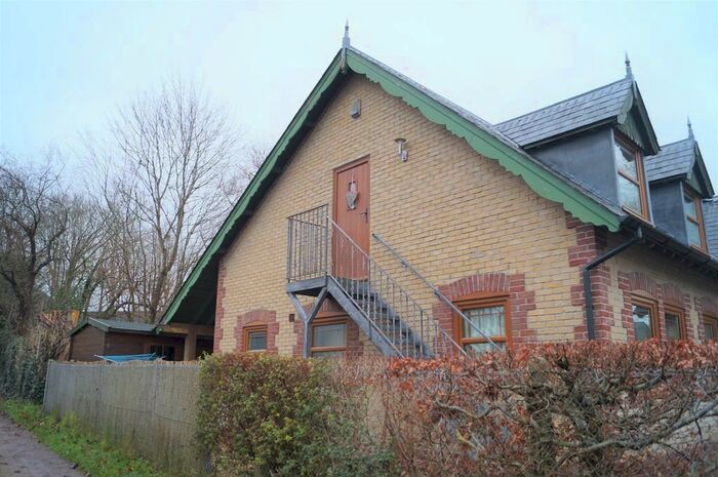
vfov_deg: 47.8
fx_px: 538
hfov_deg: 67.4
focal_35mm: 27
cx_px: 359
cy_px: 238
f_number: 4
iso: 160
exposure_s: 1/60
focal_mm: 18
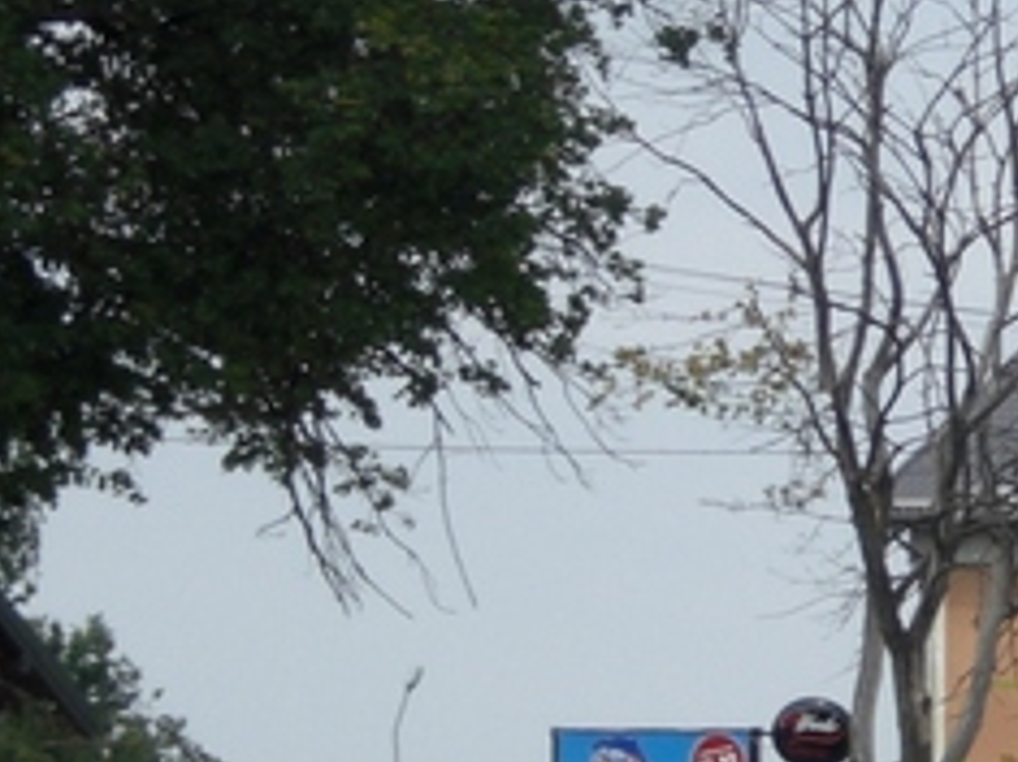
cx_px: 1291
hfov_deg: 5.1
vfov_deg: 3.8
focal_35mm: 388
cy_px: 714
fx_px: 11405
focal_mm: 18.9
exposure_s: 1/200
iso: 50
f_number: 5.9
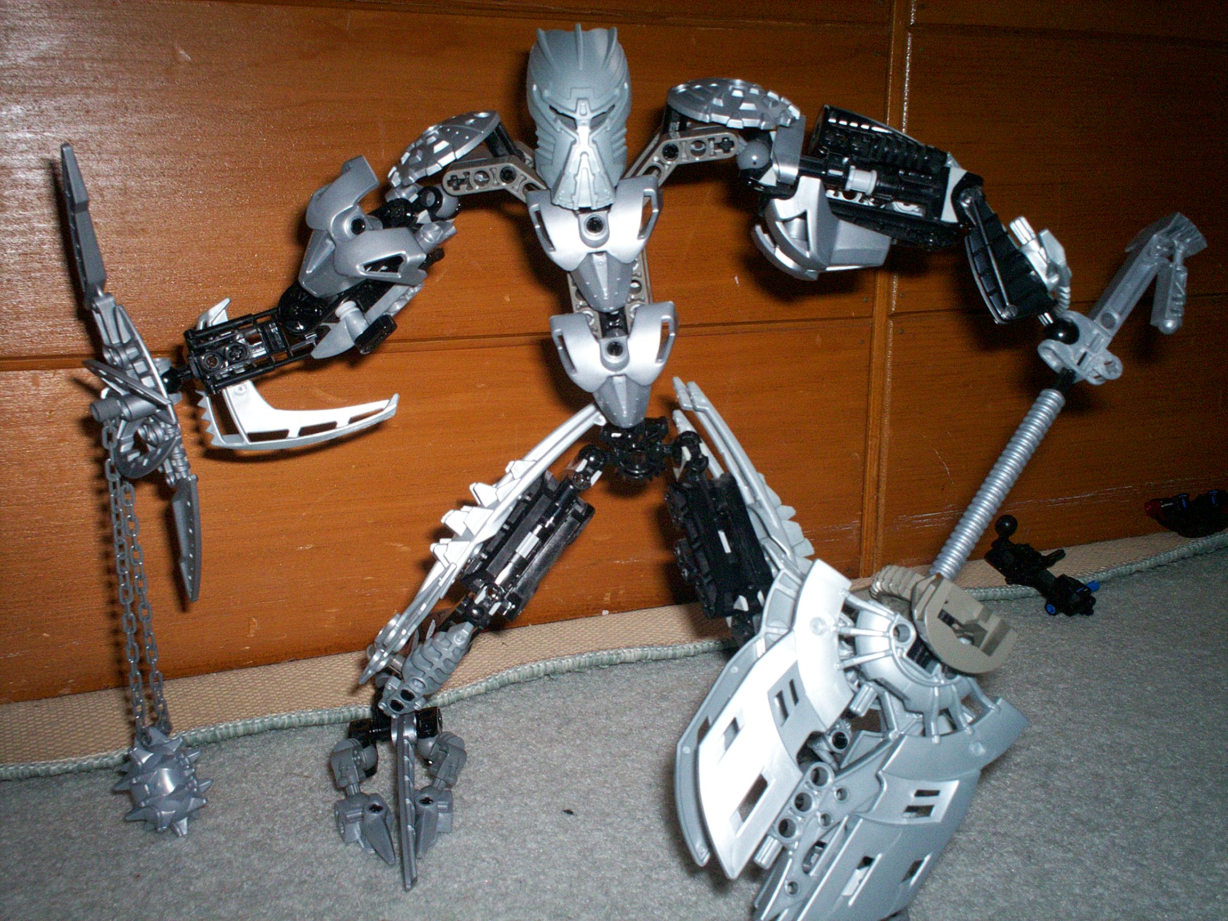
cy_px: 460
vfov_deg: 39.7
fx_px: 1277
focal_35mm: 36
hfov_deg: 51.4
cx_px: 614
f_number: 4.5
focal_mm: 6
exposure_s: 1/60
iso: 140
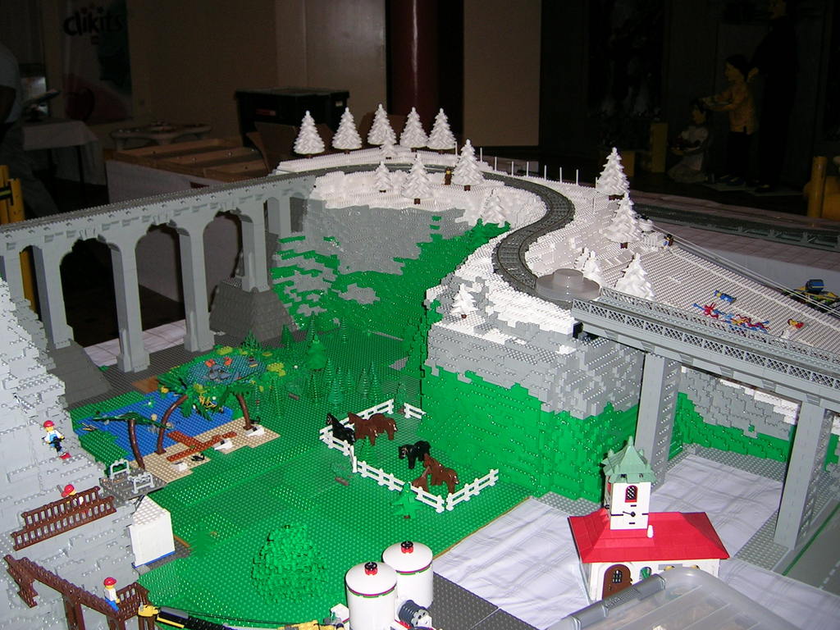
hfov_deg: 52.6
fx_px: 849
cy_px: 315
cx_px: 420
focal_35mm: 35
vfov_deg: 40.7
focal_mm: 5.4
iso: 64
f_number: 2.8
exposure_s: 1/60.1
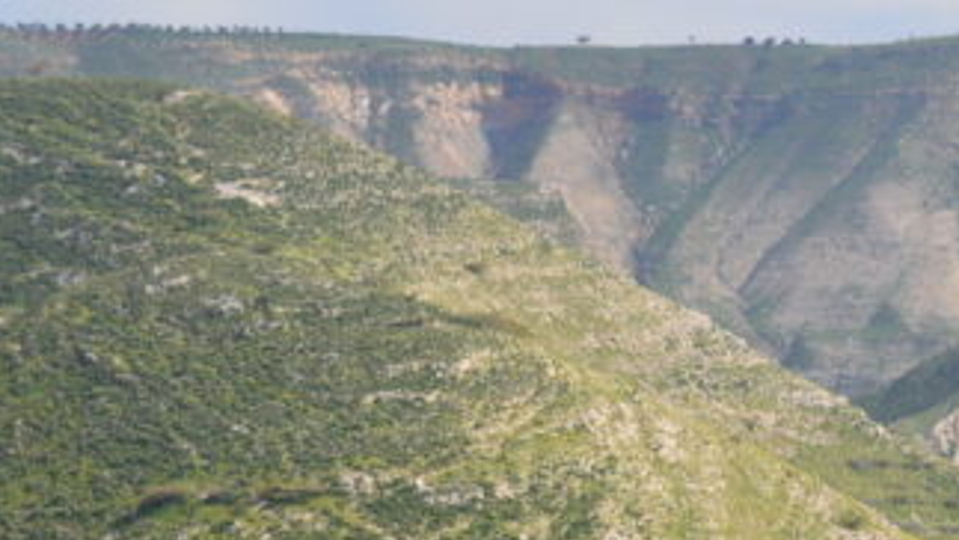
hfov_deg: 8.8
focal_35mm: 239
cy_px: 958
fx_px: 6080
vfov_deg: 5.0
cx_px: 1392
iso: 400
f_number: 11
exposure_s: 1/500
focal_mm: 46
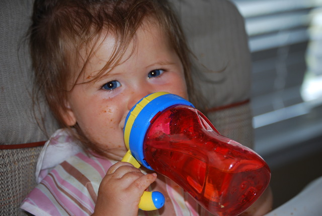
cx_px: 161
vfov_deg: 16.6
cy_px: 108
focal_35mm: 82
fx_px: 739
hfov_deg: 24.6
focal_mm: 55
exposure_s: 1/60
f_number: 4
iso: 200
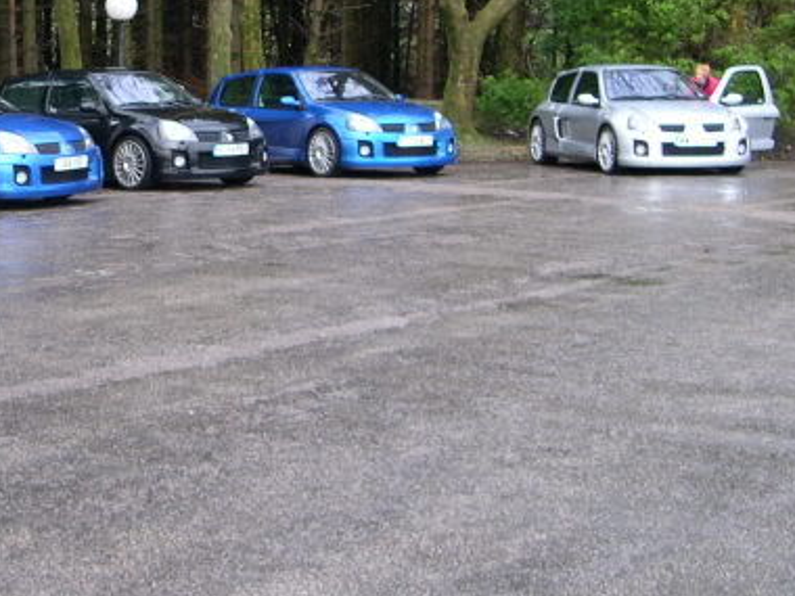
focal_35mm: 80
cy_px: 102
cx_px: 25
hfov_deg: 23.5
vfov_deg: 18.2
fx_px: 1837
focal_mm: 8
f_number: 2.8
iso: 146
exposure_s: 1/30
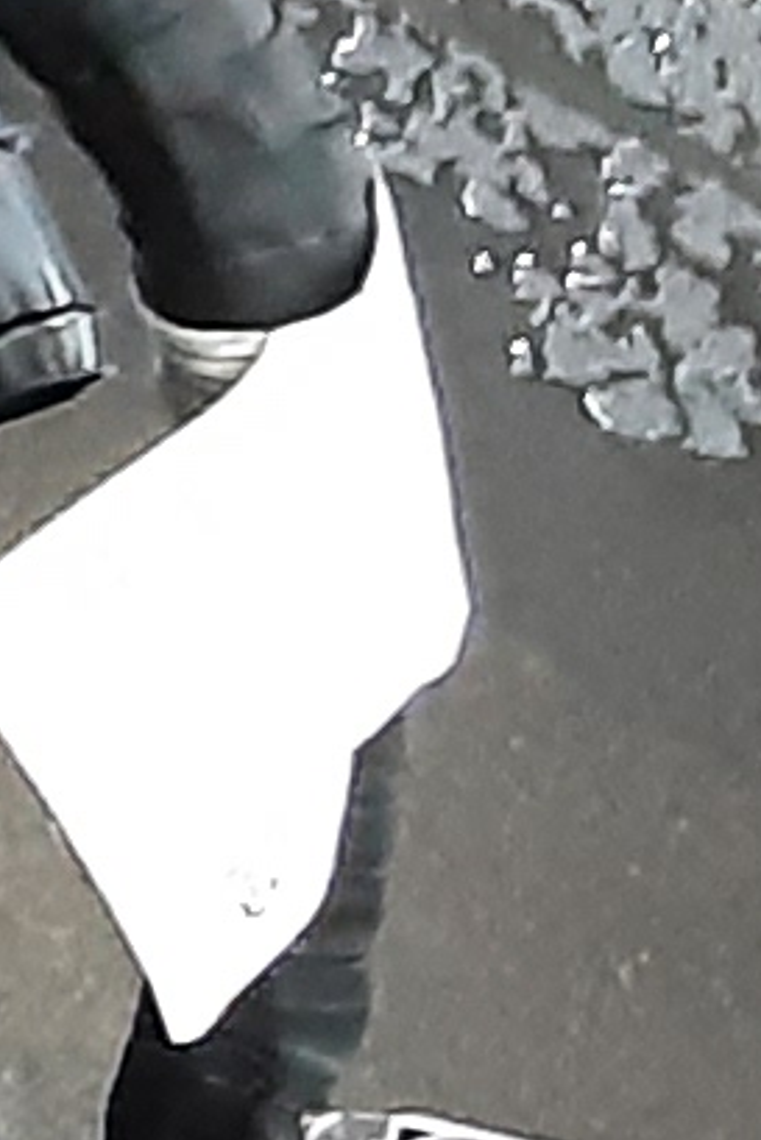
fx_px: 7096
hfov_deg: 5.1
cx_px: -2902
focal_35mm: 224
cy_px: -594
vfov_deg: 8.9
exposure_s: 1/25
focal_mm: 2.91
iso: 320
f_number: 1.9
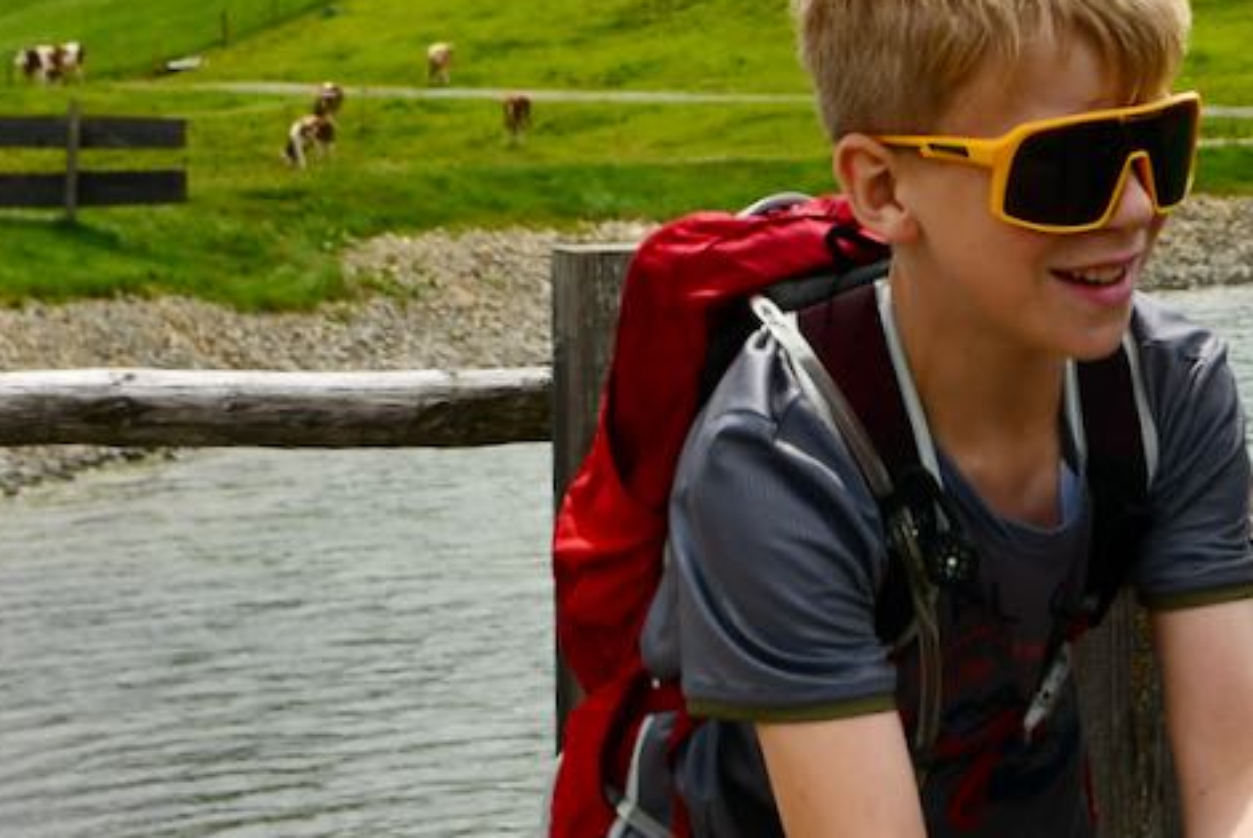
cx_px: 1147
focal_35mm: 84
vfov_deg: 16.1
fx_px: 2926
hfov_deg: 23.5
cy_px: 69
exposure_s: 1/250
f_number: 8
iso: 110
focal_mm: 24
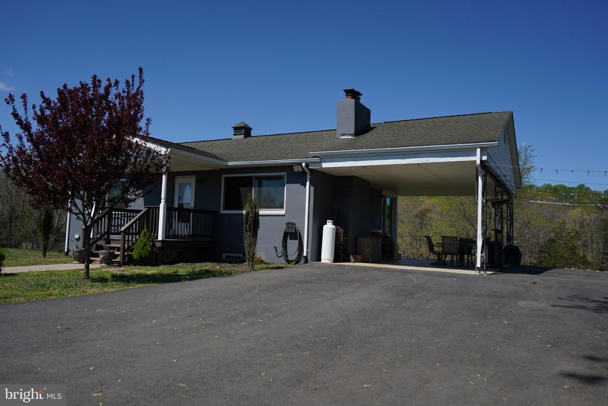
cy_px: 203
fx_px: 473
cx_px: 304
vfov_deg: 46.4
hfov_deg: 65.5
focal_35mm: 28
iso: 100
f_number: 4
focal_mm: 28
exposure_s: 1/2000
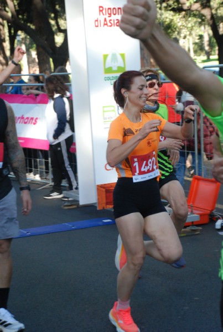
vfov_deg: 25.9
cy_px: 166
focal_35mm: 78
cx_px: 112
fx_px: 721
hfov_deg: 17.6
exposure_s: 1/320
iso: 1000
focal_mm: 52
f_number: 5
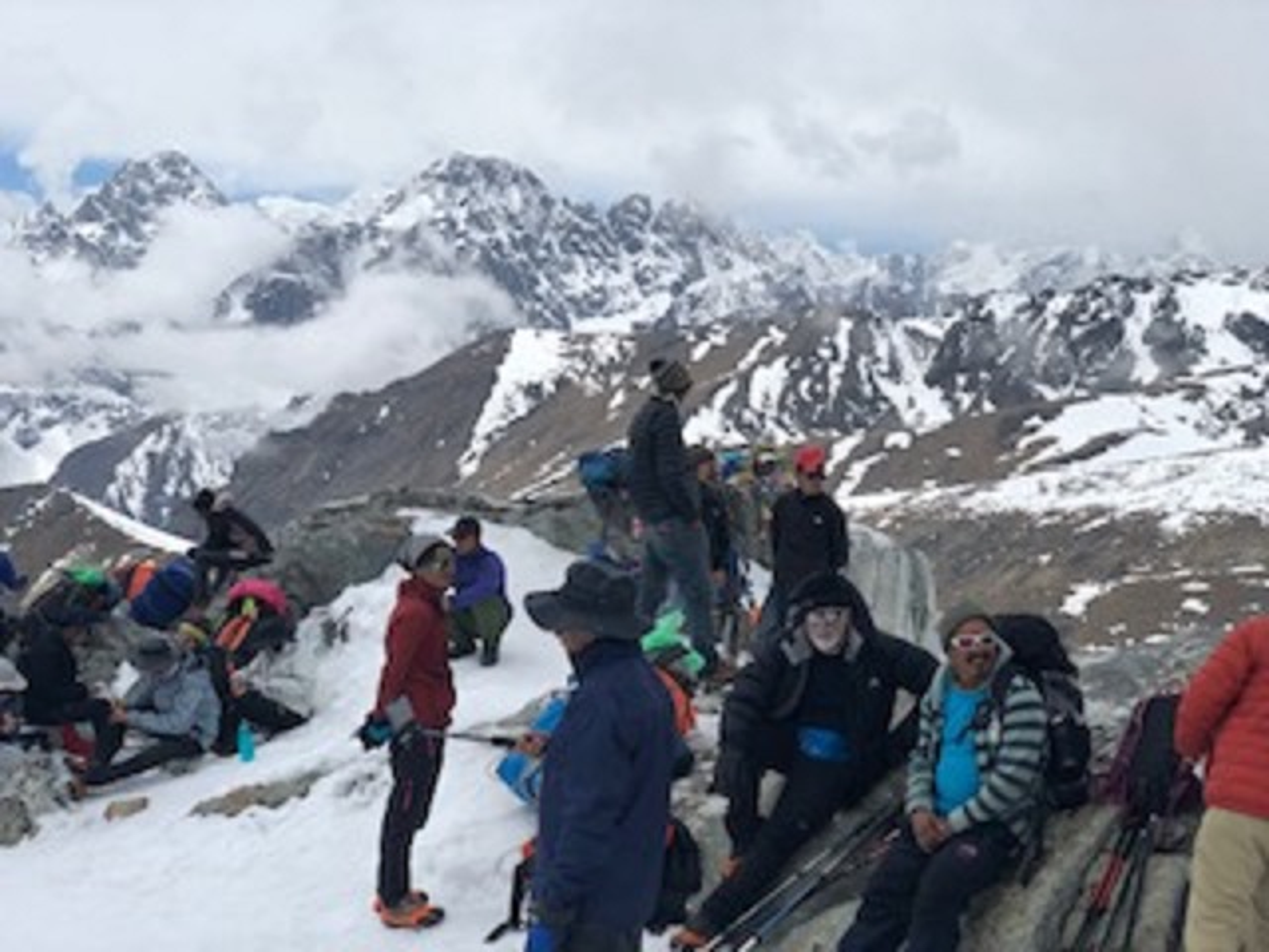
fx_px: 1906
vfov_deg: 28.0
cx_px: 634
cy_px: 476
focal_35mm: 52
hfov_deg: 36.8
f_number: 2.4
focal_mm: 6
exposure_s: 1/2404
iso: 16
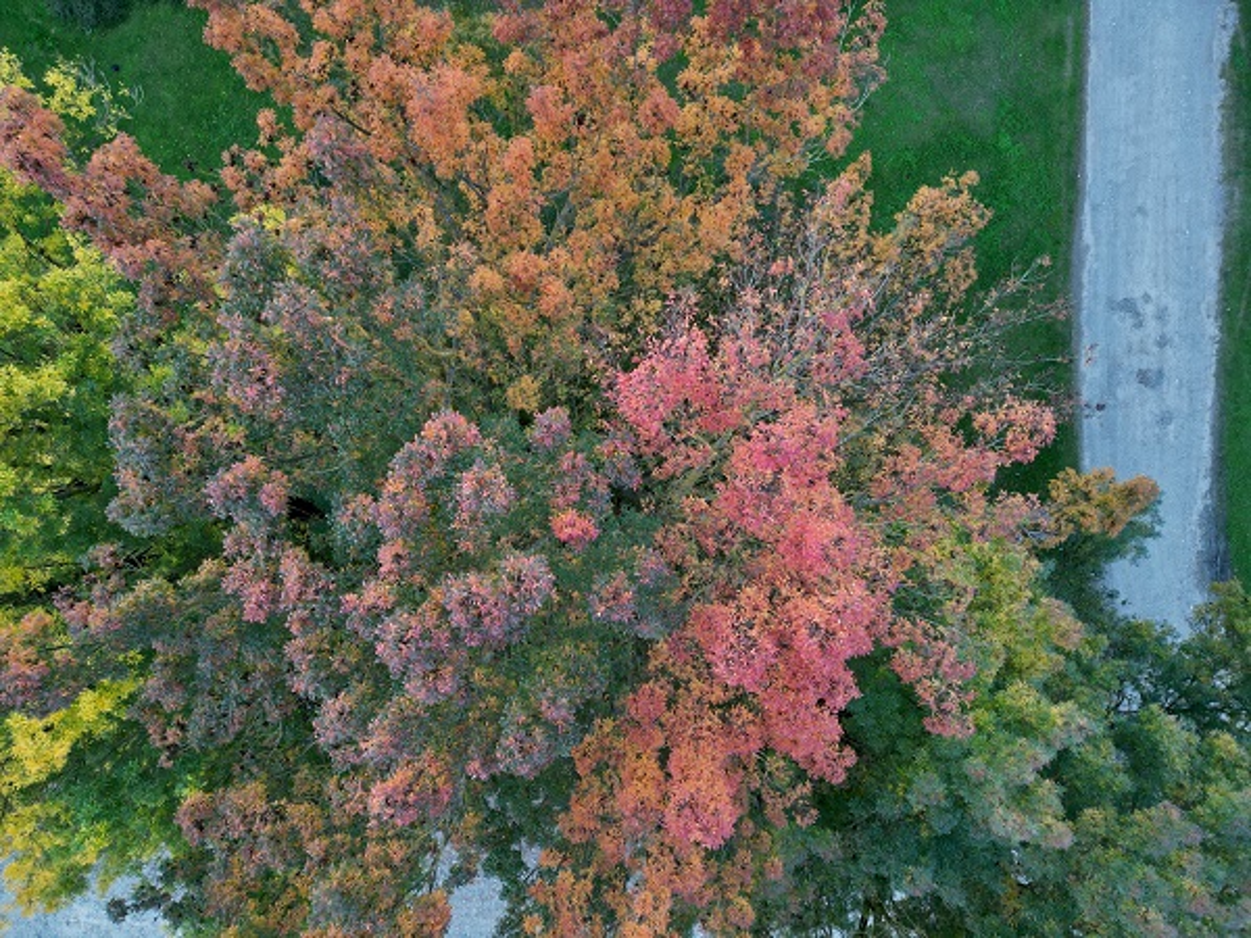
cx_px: 626
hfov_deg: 71.6
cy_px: 469
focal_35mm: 24
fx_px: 867
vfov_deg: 56.8
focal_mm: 6.72
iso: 100
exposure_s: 1/15
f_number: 1.7
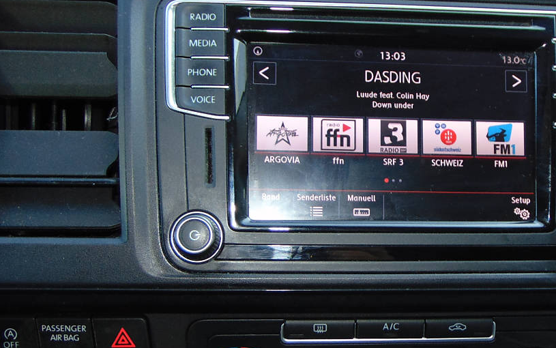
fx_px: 788
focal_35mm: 52
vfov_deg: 24.7
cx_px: 376
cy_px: 242
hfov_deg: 38.4
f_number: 3
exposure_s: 1/30
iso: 80
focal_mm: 4.5
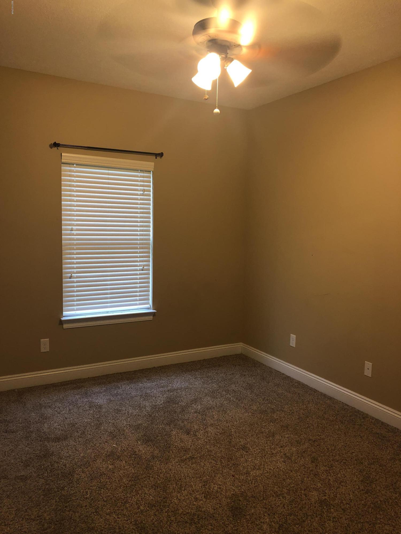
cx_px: 200
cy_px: 267
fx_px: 432
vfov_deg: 63.4
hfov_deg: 49.7
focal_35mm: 28
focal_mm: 3.99
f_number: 1.8
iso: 64
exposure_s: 1/15
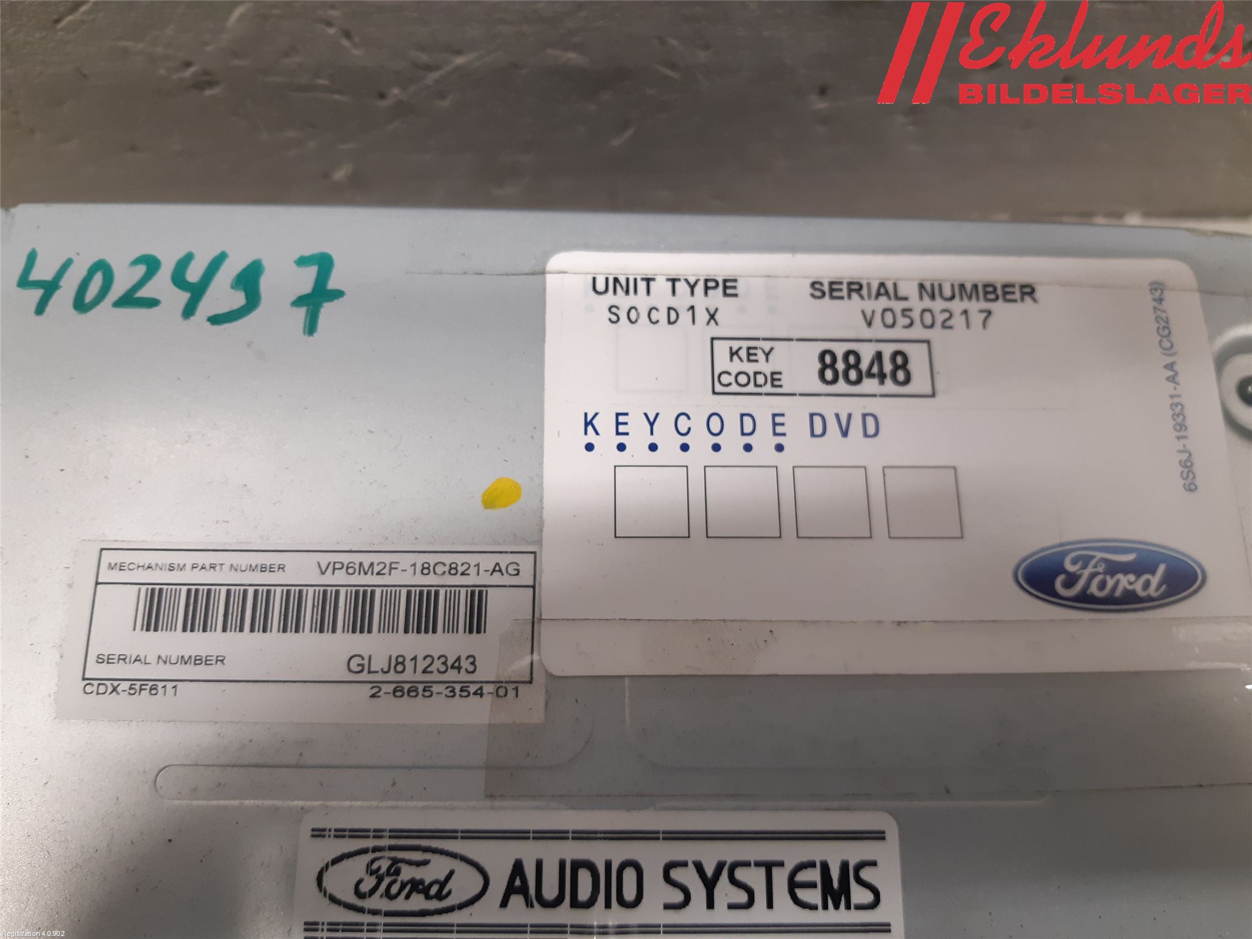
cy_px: 470
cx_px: 626
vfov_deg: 53.1
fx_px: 940
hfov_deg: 67.3
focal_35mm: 26
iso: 125
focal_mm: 3.93
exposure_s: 1/50
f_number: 1.7
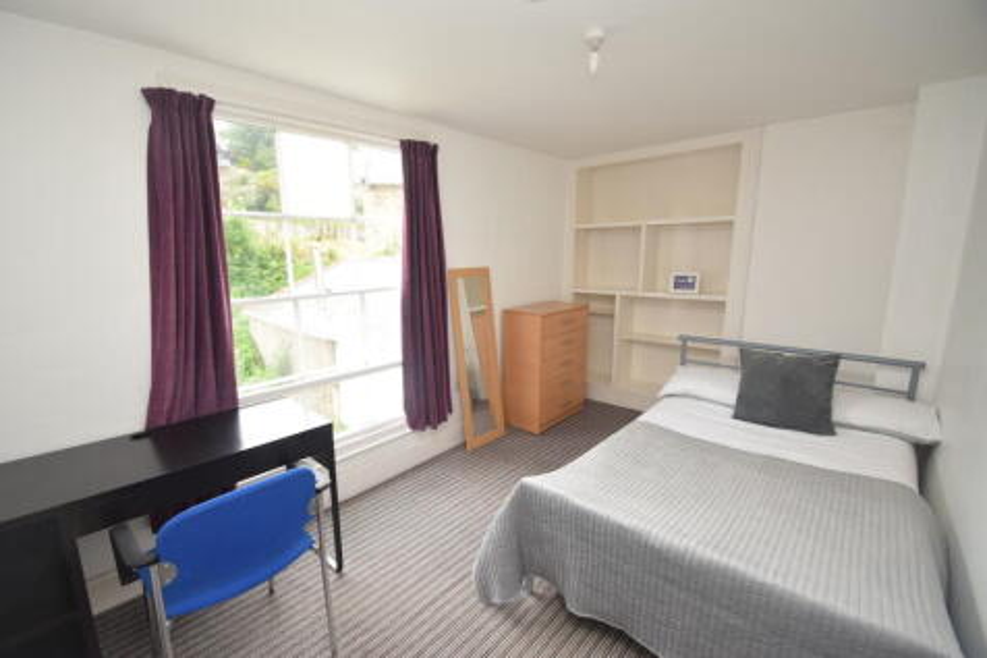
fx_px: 411
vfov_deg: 77.3
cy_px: 329
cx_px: 494
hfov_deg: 100.4
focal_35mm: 15
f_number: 5.6
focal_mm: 10
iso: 500
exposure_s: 1/125
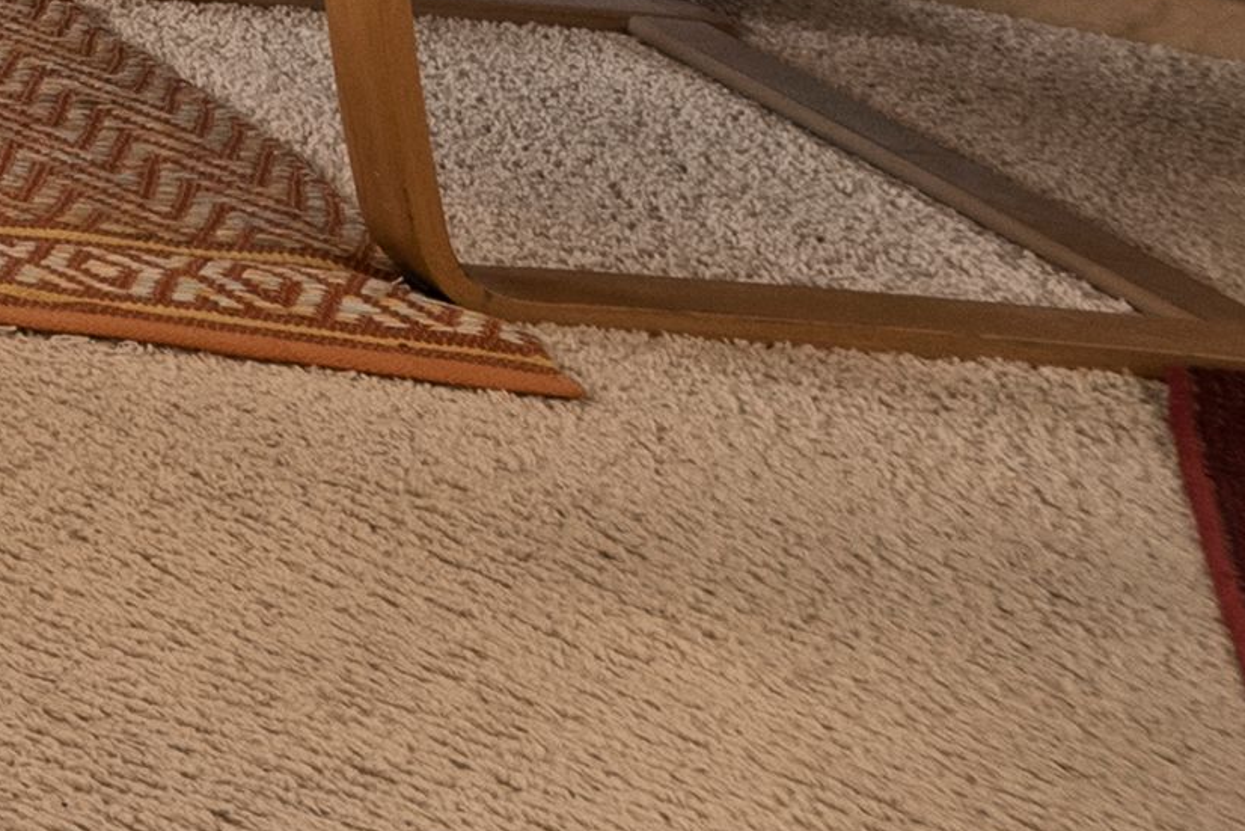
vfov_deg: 10.2
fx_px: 3528
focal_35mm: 102
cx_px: -2734
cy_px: -1600
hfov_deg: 10.7
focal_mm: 14
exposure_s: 1/2
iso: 400
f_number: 11
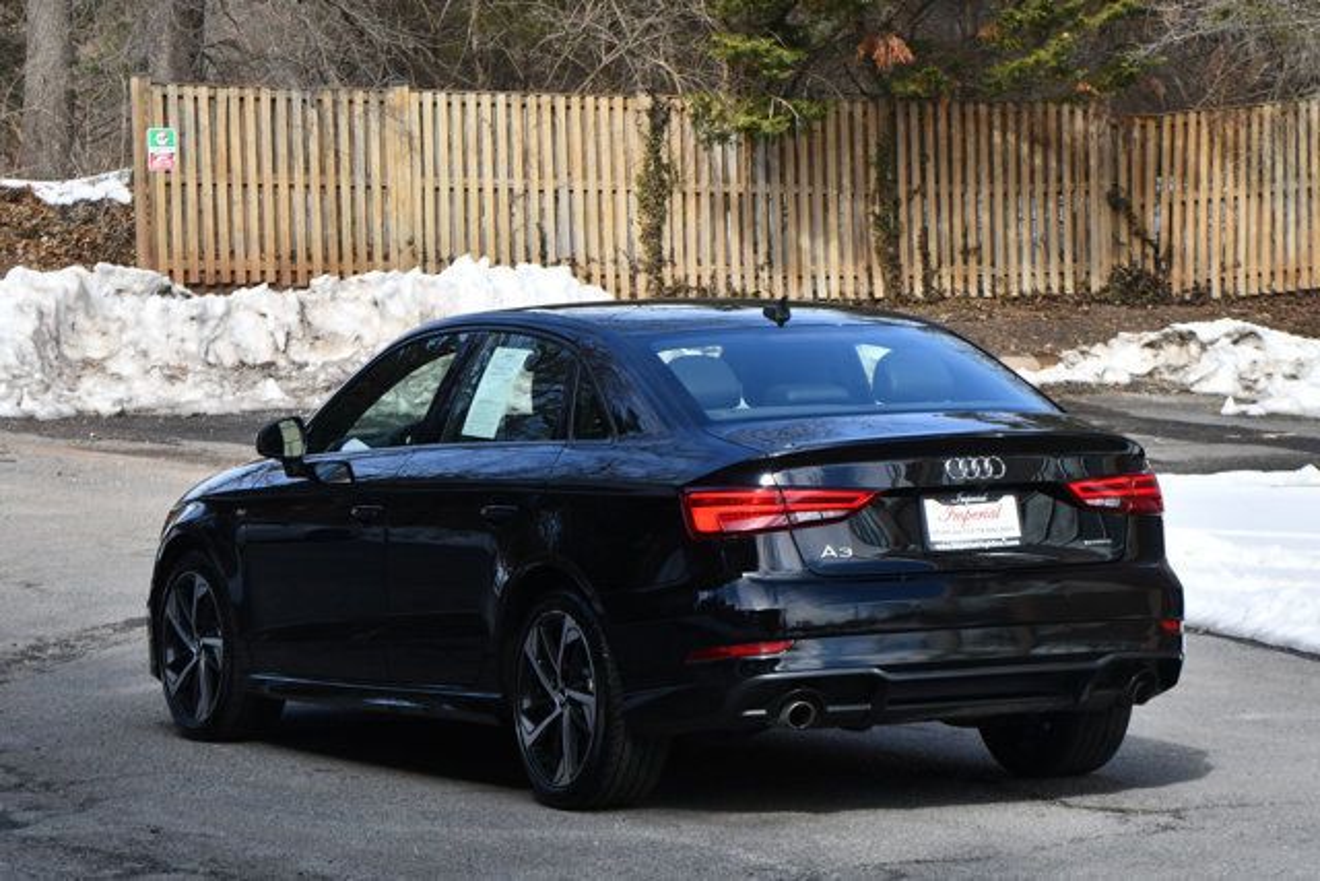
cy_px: 440
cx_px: 660
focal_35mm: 129
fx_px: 4731
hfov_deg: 15.9
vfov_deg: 10.6
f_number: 8
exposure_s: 1/250
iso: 125
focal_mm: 86
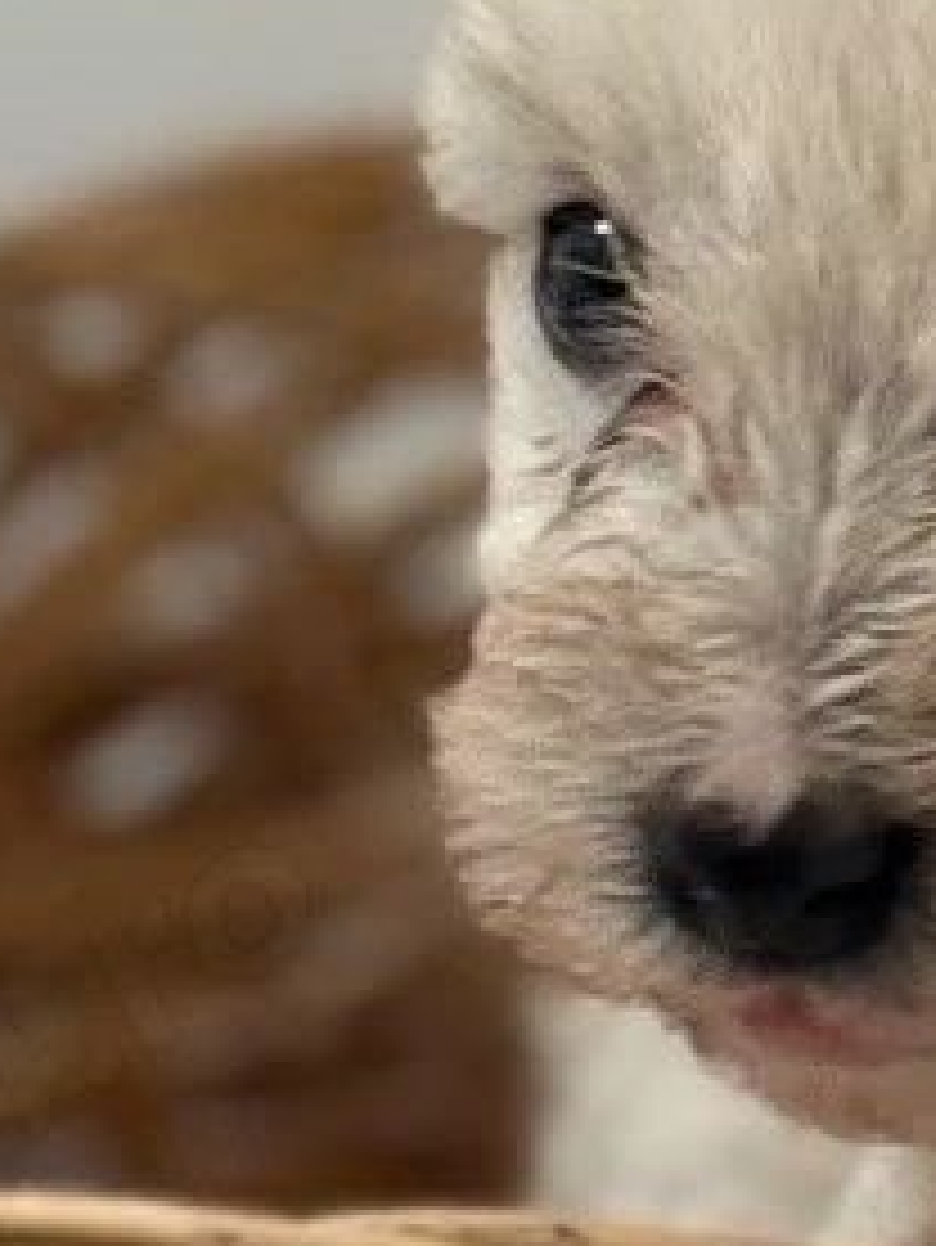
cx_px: 1292
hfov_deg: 5.9
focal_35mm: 250
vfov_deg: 7.9
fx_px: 9006
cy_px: 211
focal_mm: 5.96
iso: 50
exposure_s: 1/82
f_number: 1.6
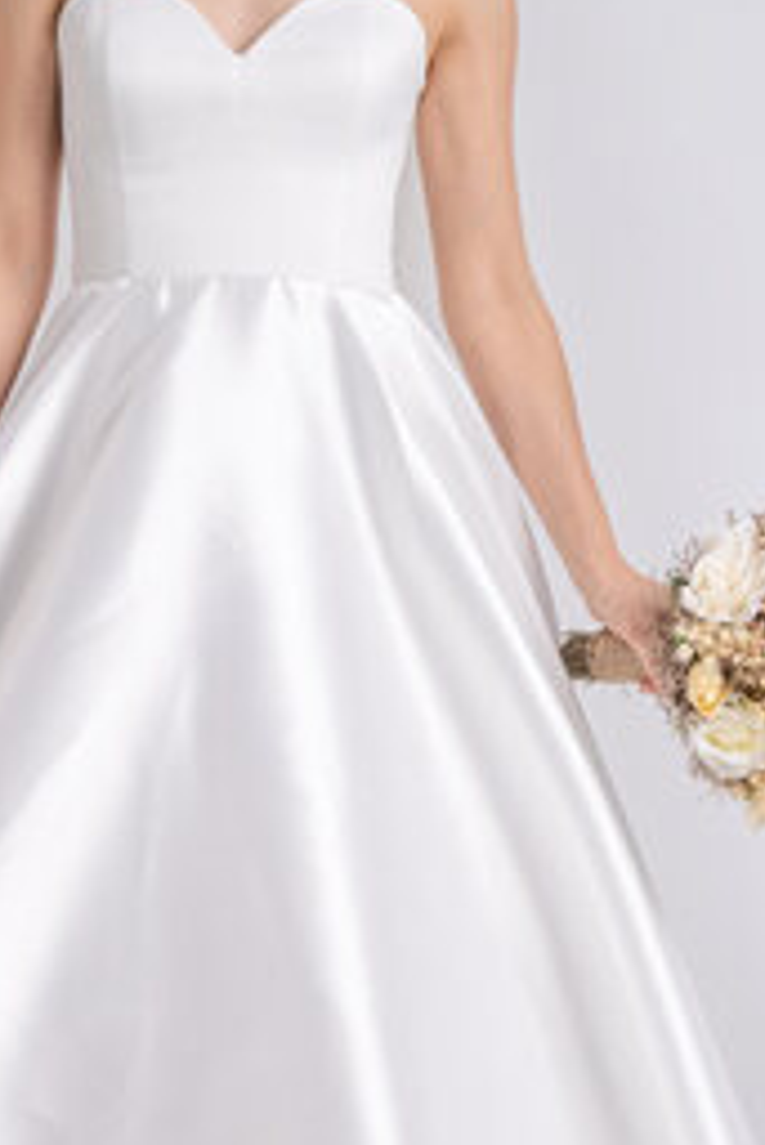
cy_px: 586
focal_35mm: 135
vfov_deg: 15.2
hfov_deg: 10.1
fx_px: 4297
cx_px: 161
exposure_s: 1/125
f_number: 11
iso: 400
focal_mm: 45
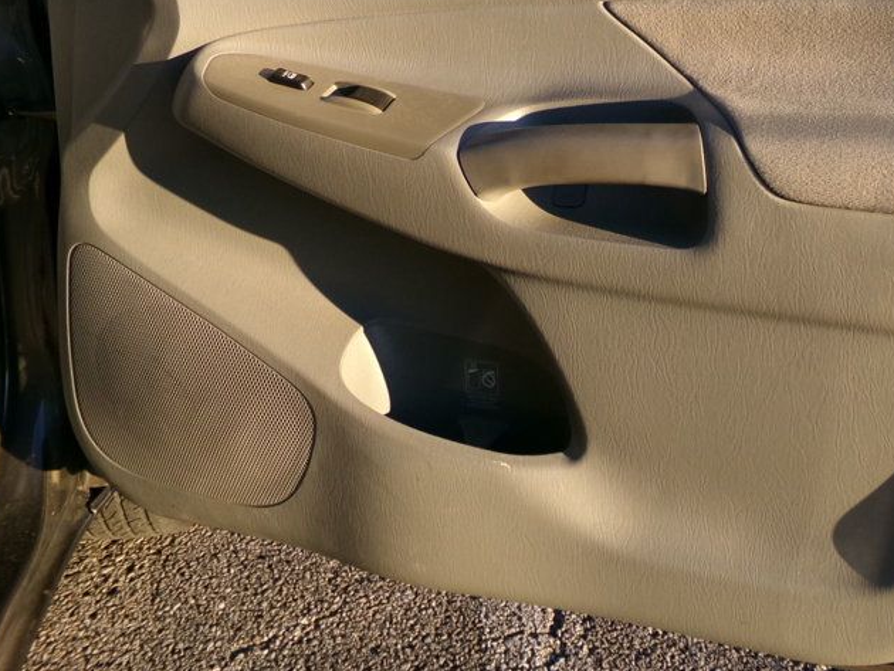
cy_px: 197
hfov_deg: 47.3
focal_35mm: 39
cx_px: 573
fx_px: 1008
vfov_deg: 36.3
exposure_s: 1/180
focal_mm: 4.3
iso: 100
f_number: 3.7
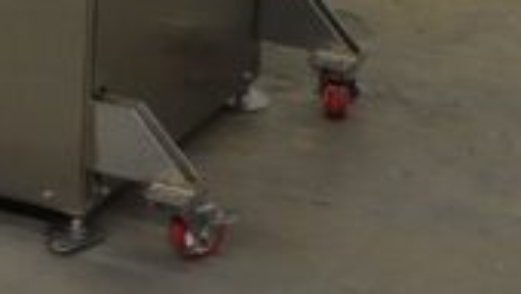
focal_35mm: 327
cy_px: -201
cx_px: -80
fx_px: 4522
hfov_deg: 6.6
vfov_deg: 3.7
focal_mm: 16.13
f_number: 5
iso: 800
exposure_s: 1/125
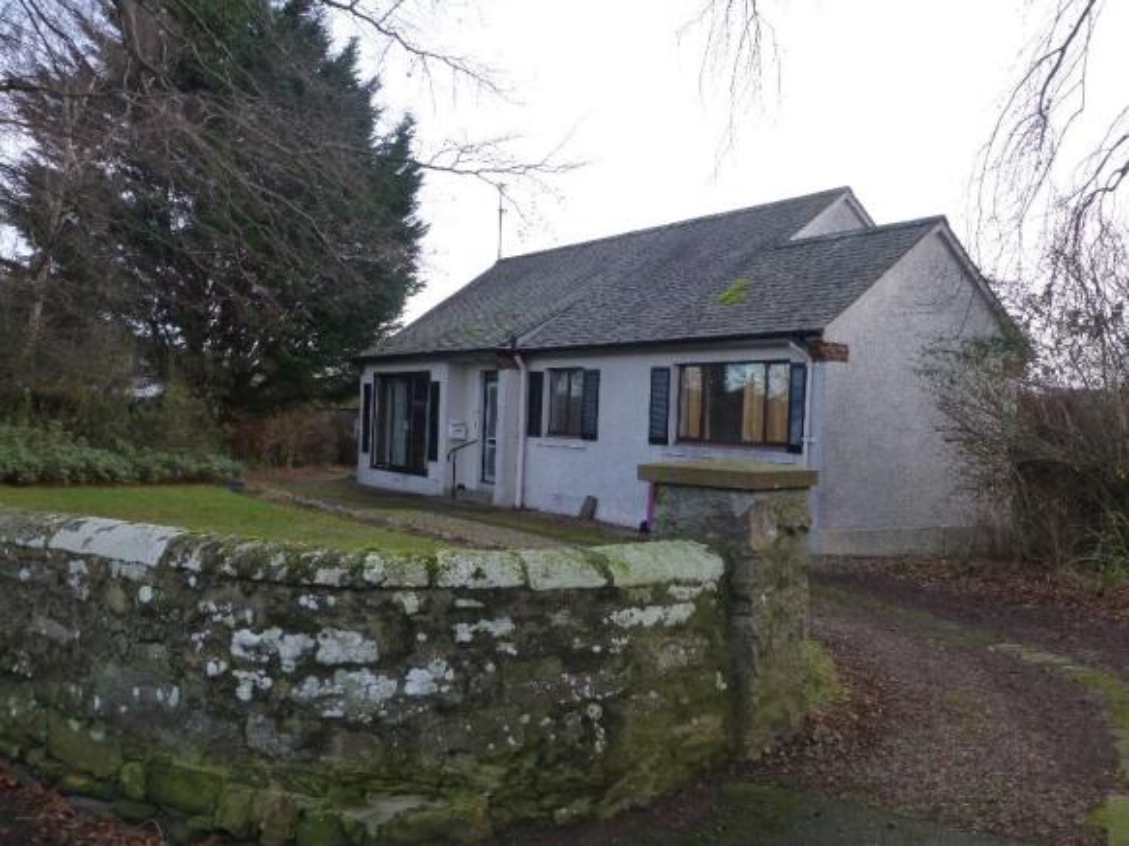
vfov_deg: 46.8
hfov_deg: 60.0
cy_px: 423
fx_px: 978
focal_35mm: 30
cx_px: 564
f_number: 3.6
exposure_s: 1/60
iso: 160
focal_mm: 5.4
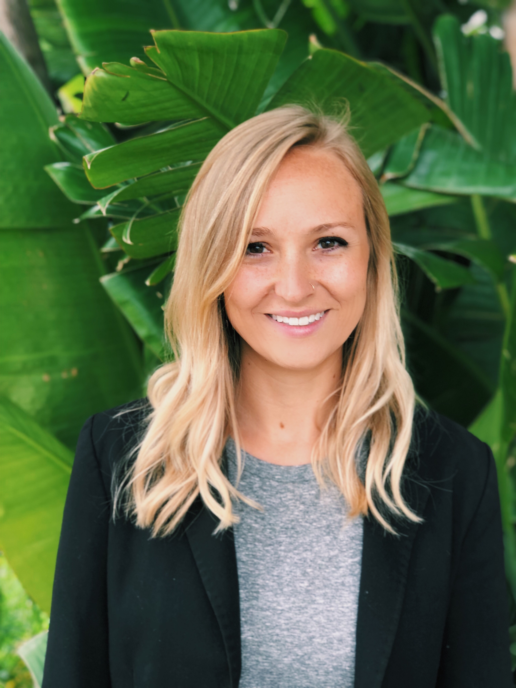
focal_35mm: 57
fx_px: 1133
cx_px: 258
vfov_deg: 33.8
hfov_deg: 25.7
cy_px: 344
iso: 25
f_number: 2.8
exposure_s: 1/60
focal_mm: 6.6
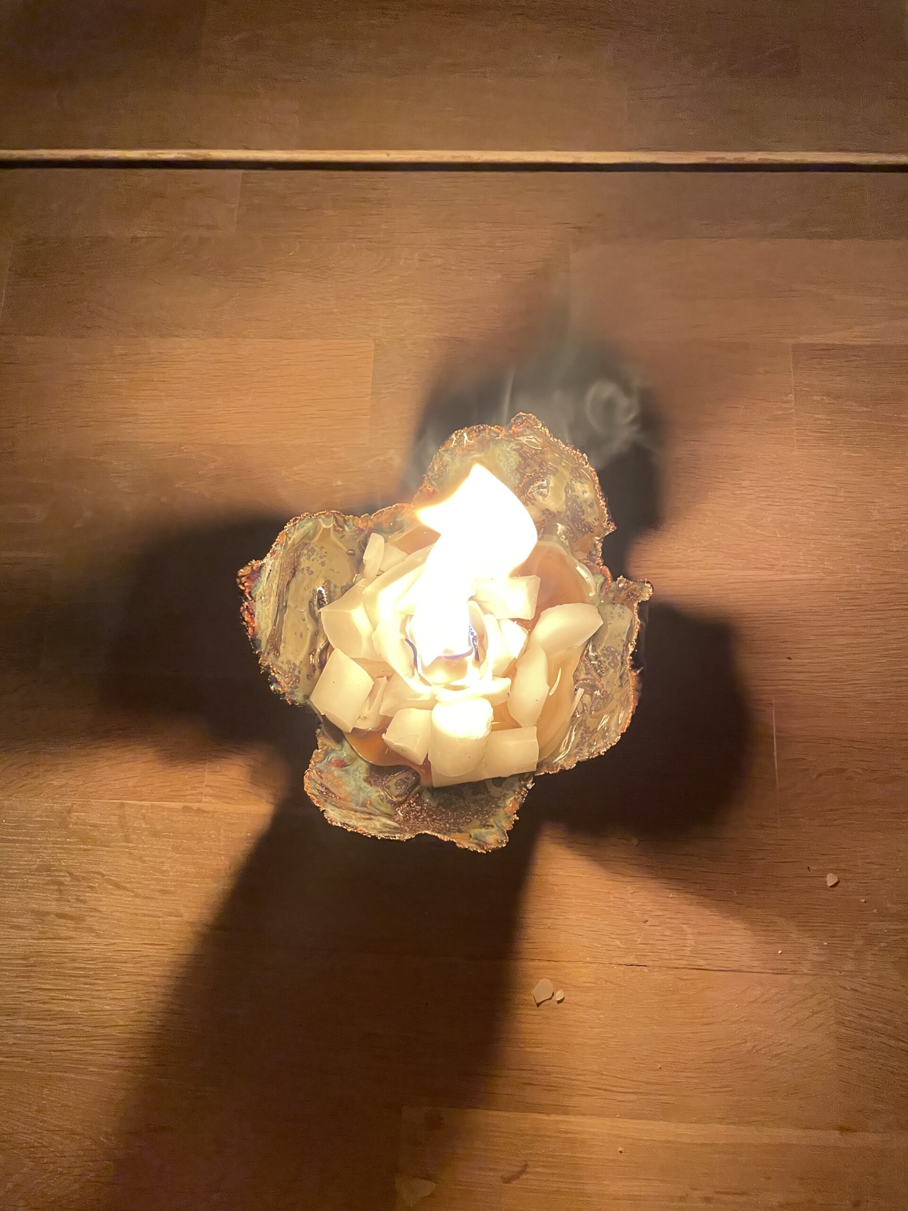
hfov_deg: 53.1
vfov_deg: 67.3
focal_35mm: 26
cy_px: 606
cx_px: 454
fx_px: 909
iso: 500
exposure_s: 1/53
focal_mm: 4.2
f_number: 1.6
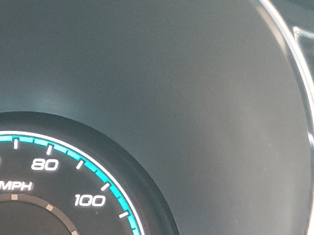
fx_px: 708
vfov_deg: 18.3
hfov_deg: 24.3
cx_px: 29
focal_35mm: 78
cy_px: 246
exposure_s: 1/40
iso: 305
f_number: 1.5
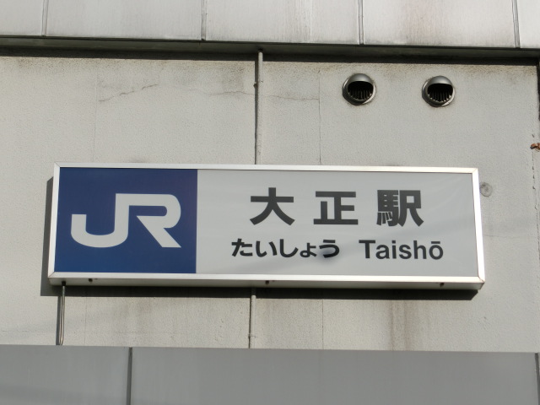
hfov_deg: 21.1
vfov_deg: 15.9
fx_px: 1451
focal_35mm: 93
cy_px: 202
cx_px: 270
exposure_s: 1/400
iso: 80
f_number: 11.1
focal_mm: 16.5
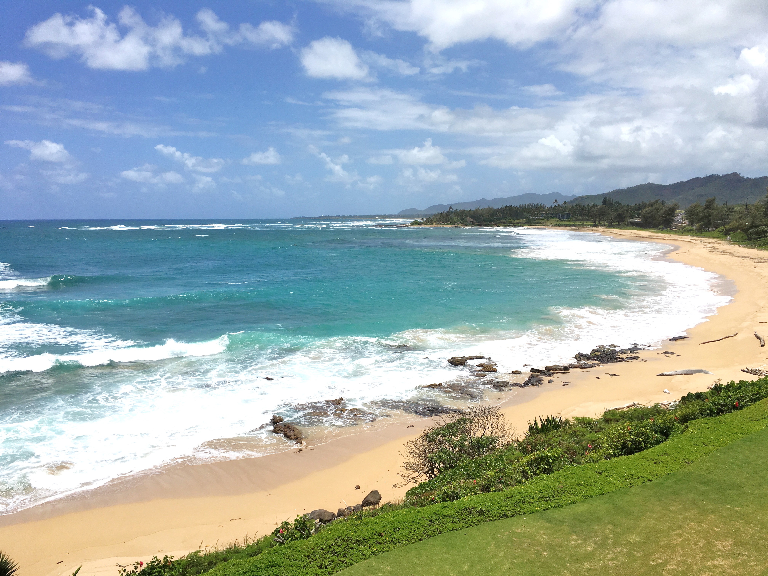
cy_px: 288
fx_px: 643
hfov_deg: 61.7
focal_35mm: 29
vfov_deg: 48.2
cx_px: 384
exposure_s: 1/5917
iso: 25
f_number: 2.2
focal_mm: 4.15
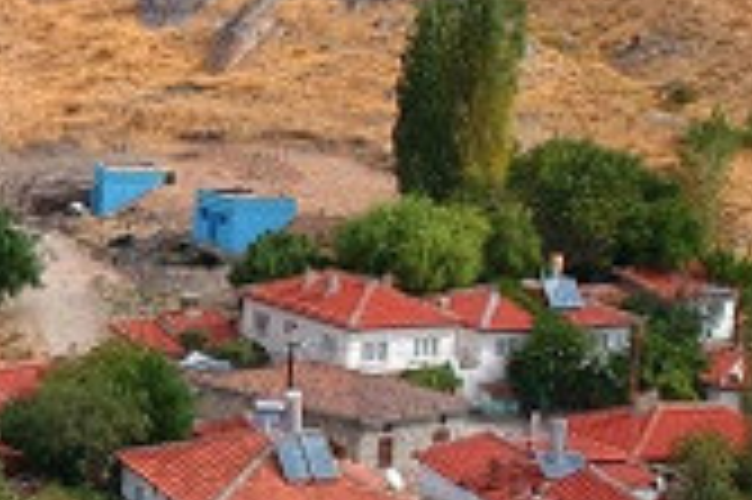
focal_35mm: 120
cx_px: -441
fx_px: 2504
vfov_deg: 11.4
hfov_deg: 15.5
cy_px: 408
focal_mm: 4.49
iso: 100
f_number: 2.6
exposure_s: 1/1000
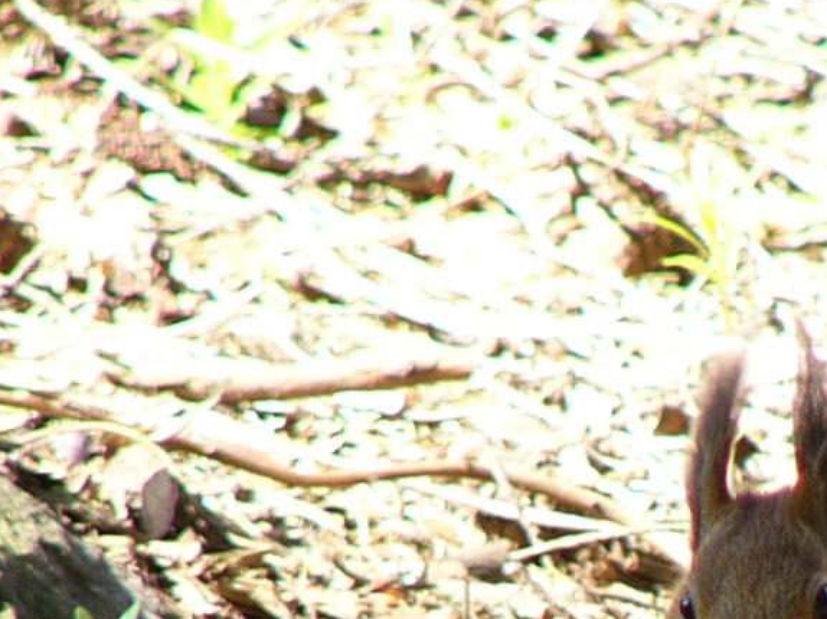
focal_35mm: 1171
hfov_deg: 1.7
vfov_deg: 1.3
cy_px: 855
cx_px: 794
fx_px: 27964
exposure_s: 1/60
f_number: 2.8
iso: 50
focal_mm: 55.2
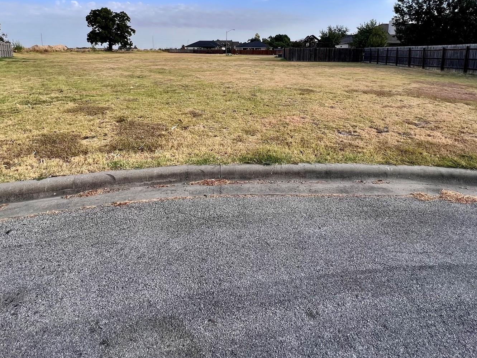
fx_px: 276
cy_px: 104
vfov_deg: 63.3
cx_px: 241
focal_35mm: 20
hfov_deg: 81.7
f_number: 1.8
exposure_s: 1/732
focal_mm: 1.57
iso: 32
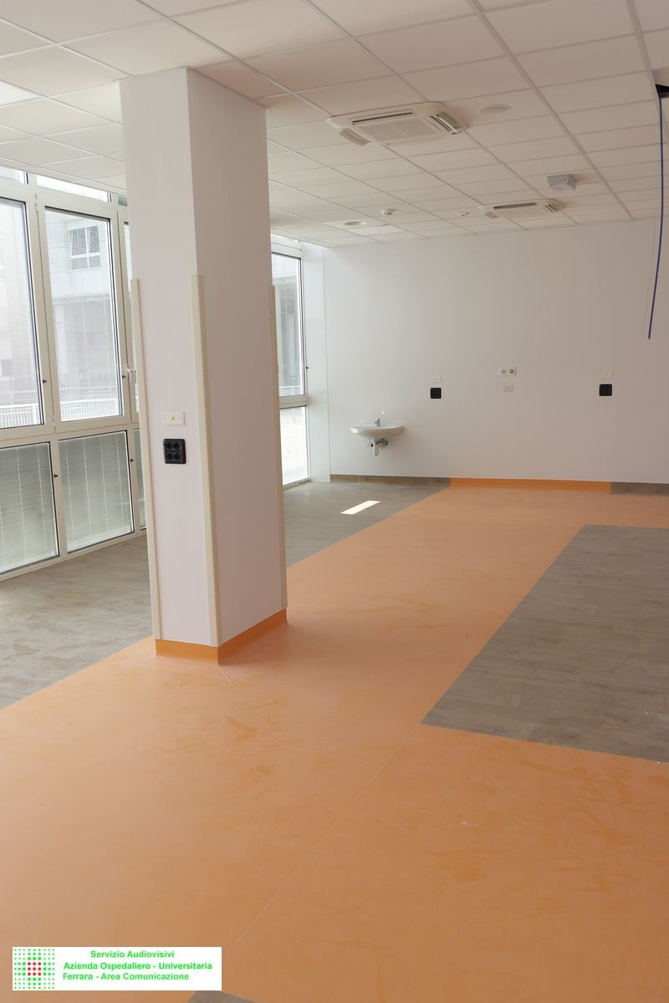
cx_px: 334
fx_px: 836
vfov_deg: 61.9
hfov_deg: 43.6
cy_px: 502
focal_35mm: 30
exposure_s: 1/100
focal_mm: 20
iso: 100
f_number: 5.6
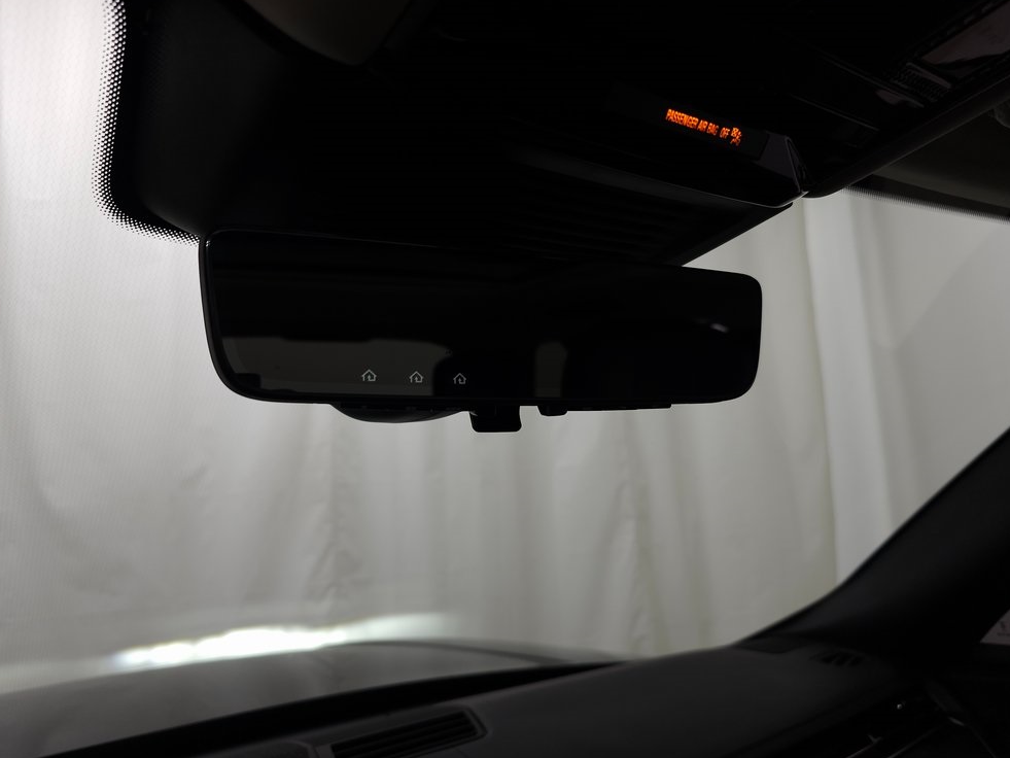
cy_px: 365
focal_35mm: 24
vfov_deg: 56.8
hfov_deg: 71.6
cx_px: 494
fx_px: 700
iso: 16
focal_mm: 6.3
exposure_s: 1/60
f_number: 1.7
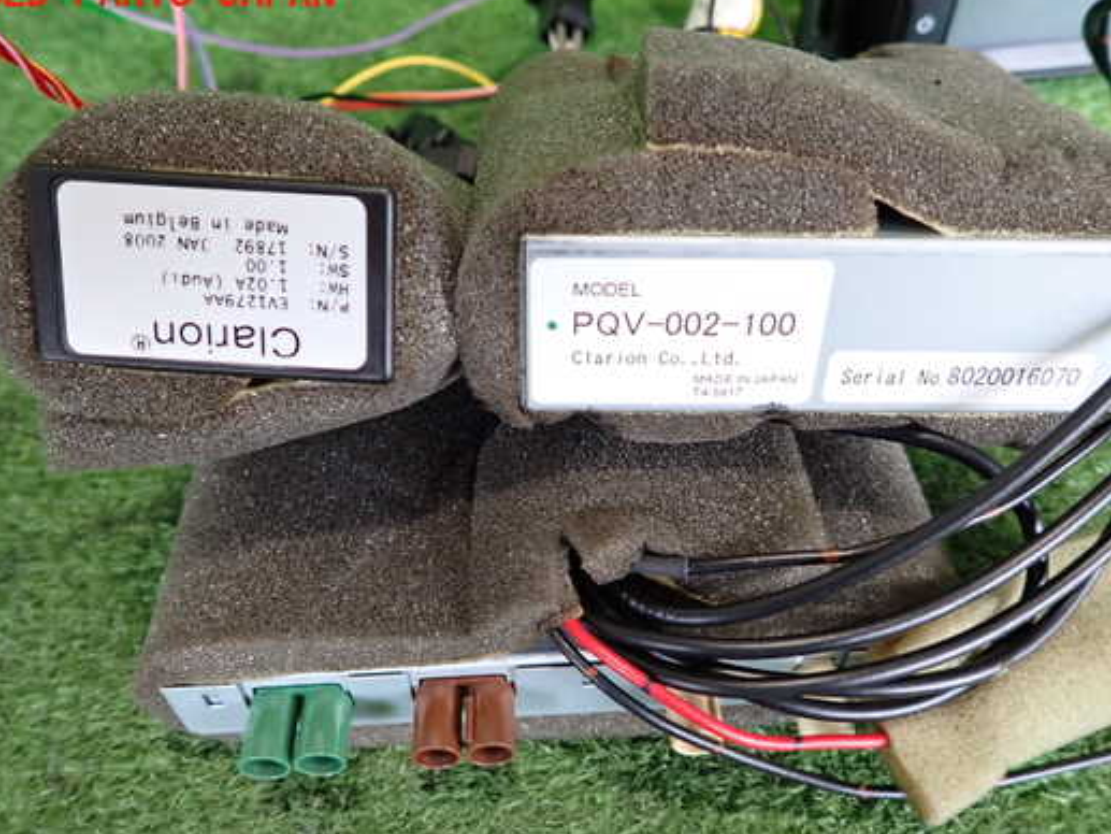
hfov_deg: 61.6
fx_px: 931
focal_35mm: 29
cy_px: 449
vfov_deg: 48.2
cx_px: 589
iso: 400
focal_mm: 4.5
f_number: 2
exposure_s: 1/30
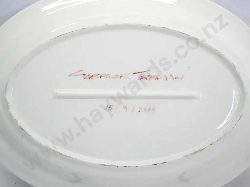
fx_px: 318
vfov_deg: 32.9
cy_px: 94
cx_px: 125
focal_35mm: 44
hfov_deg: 42.9
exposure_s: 1/250
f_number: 6.3
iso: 3200
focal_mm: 22
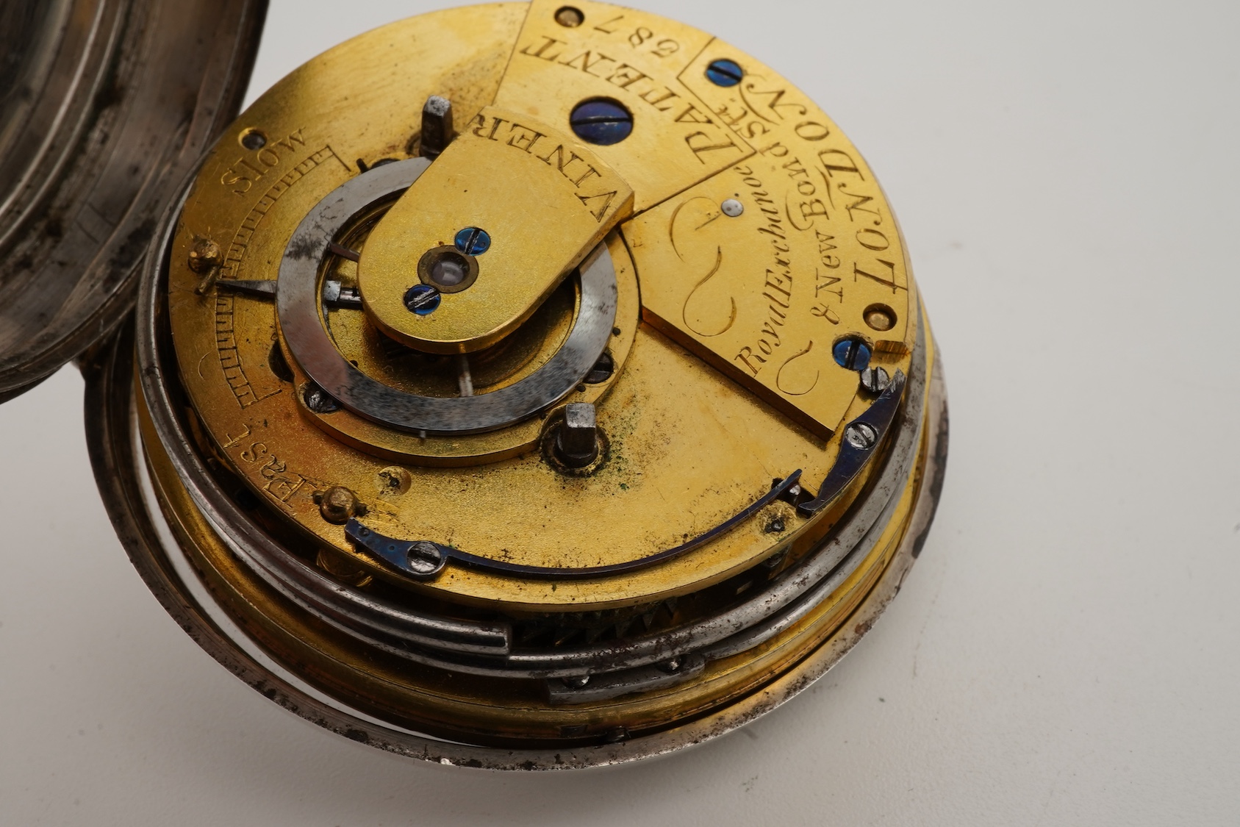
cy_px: 414
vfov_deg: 29.9
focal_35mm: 45
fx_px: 1550
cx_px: 620
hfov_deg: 43.6
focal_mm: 30
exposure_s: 1/125
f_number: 22
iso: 320
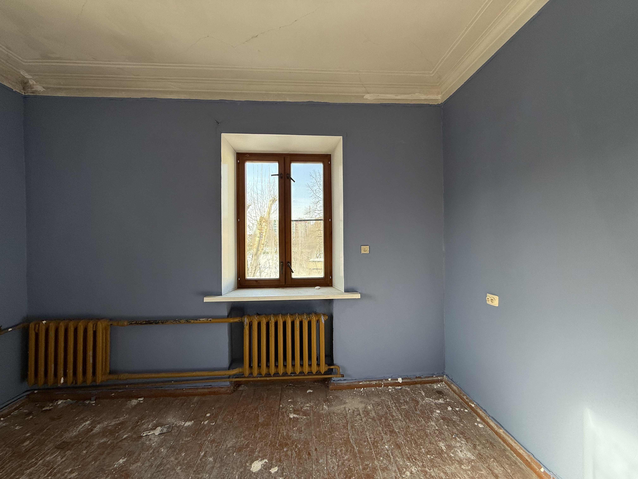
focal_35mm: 14
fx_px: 258
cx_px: 319
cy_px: 240
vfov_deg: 85.7
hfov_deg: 102.1
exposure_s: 1/207
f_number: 2.2
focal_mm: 2.22
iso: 64
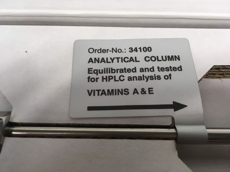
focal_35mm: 29
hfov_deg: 61.7
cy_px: 86
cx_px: 115
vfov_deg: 48.2
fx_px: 193
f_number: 2.2
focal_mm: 4.15
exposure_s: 1/33
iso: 25
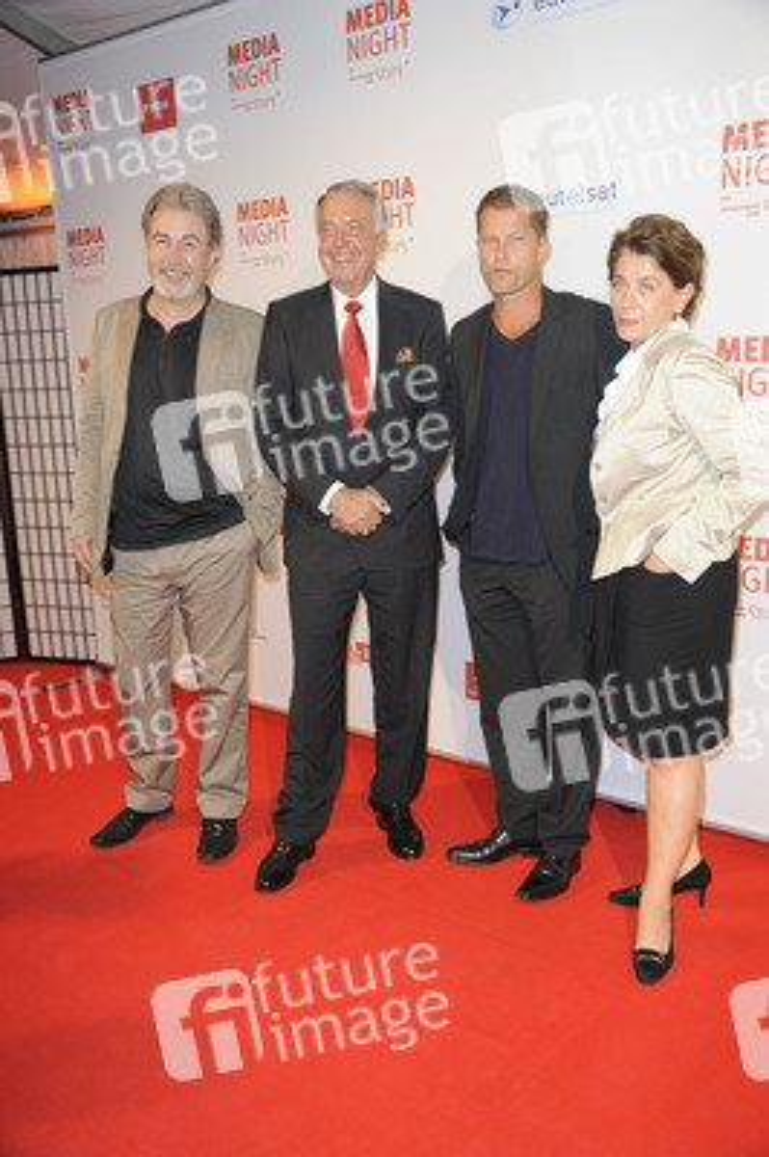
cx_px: 384
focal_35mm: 35
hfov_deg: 37.8
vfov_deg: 54.5
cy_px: 578
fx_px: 1123
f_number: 5.6
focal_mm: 35
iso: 1000
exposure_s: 1/160
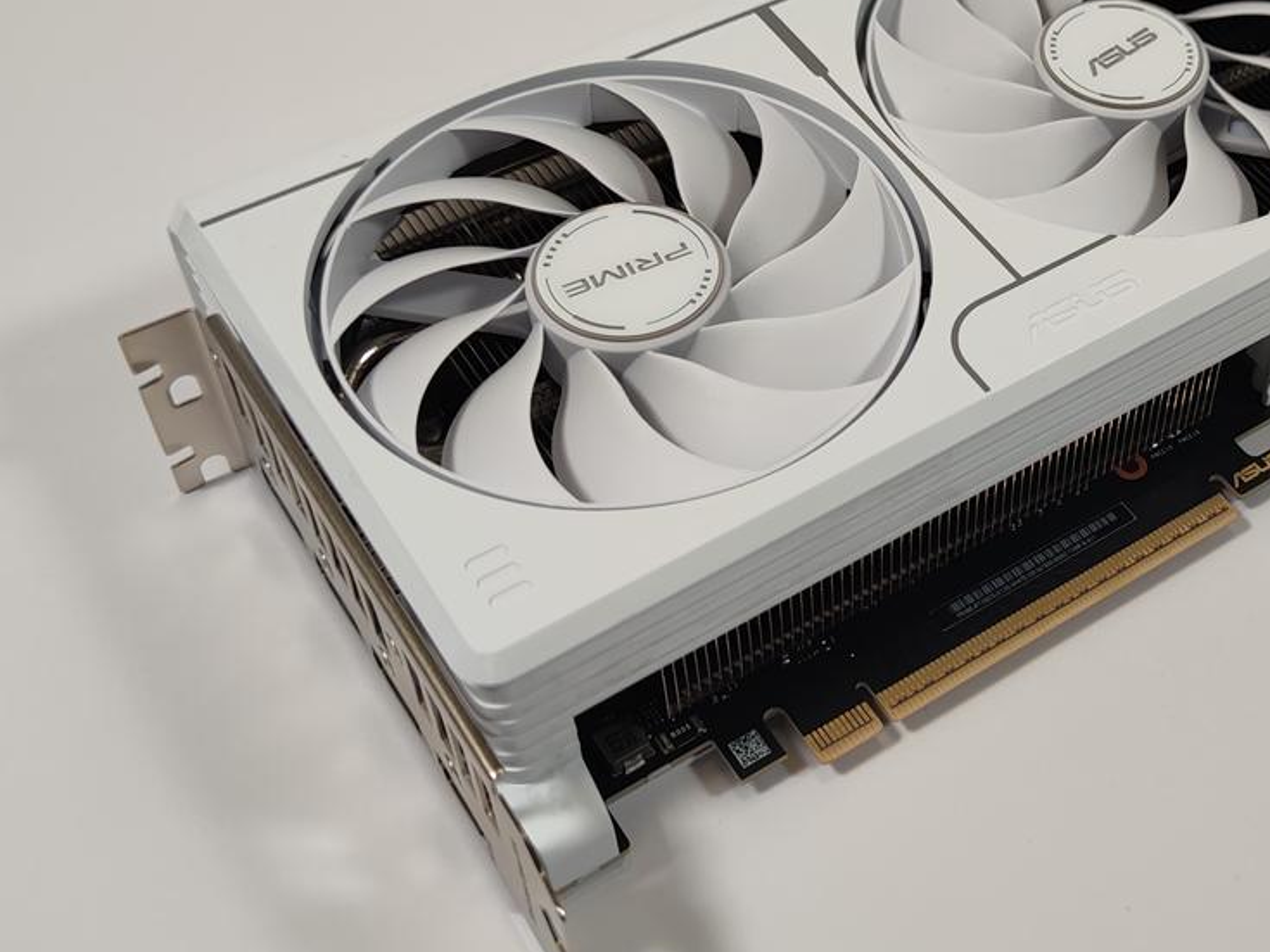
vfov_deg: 28.5
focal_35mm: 51
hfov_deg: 35.7
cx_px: 1089
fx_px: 1871
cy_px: 391
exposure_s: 1/100
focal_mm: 6.78
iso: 50
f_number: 1.85
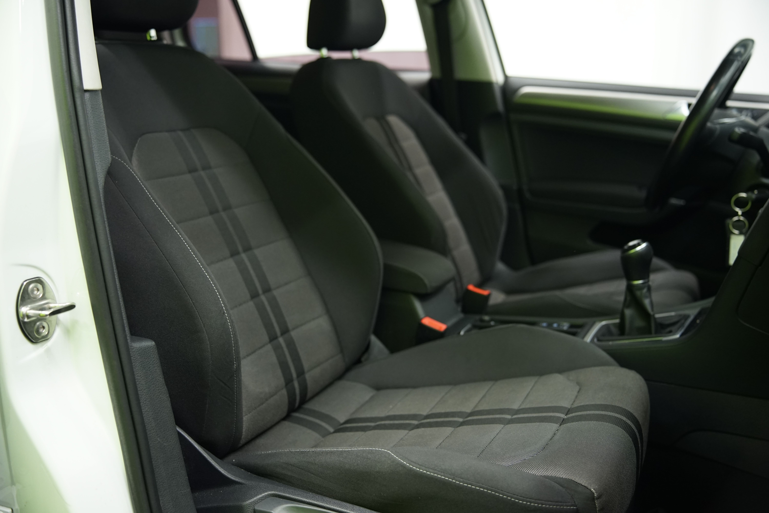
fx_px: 748
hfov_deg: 54.4
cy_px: 256
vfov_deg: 37.9
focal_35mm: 35
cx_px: 384
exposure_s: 1/40
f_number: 2.8
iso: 1250
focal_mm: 35
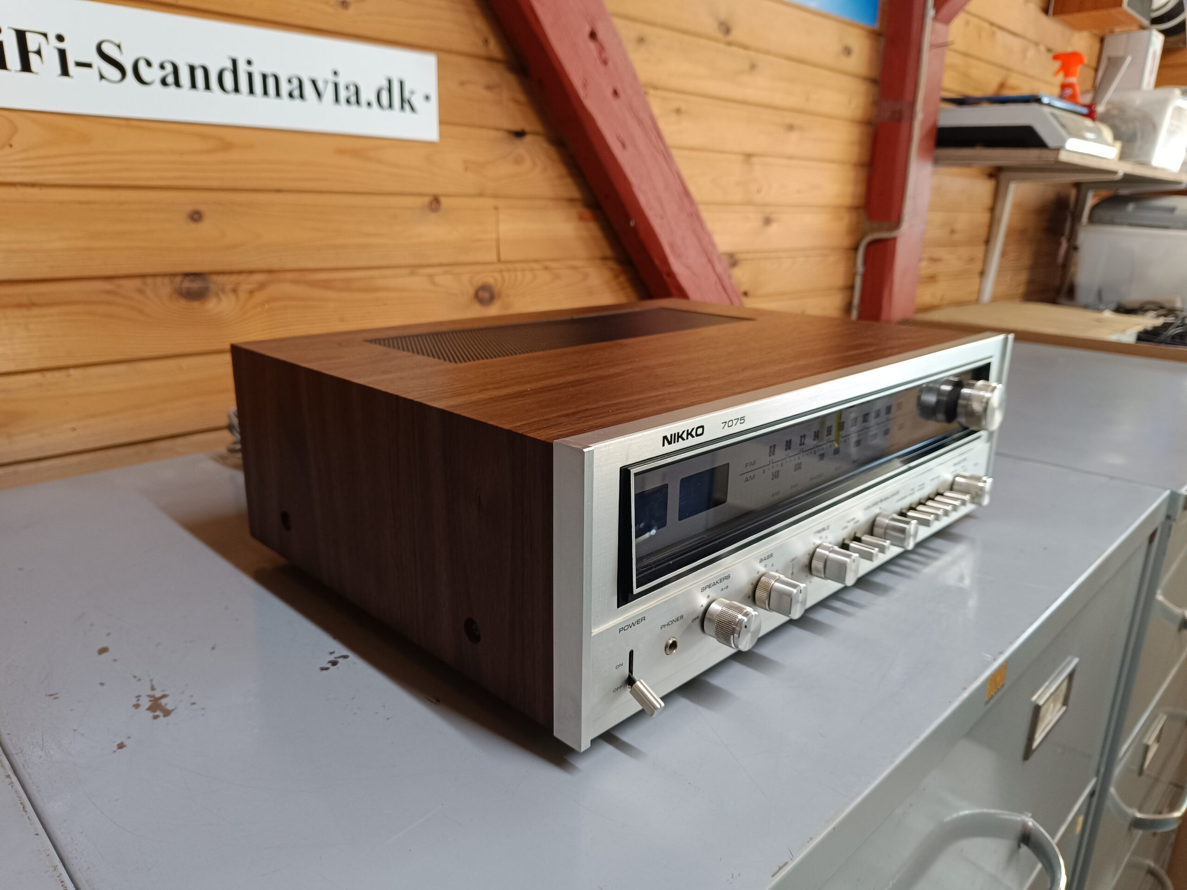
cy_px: 445
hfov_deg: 71.6
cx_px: 594
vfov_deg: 56.8
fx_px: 823
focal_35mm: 24
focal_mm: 5.59
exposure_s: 1/33.3
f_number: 1.88
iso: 505
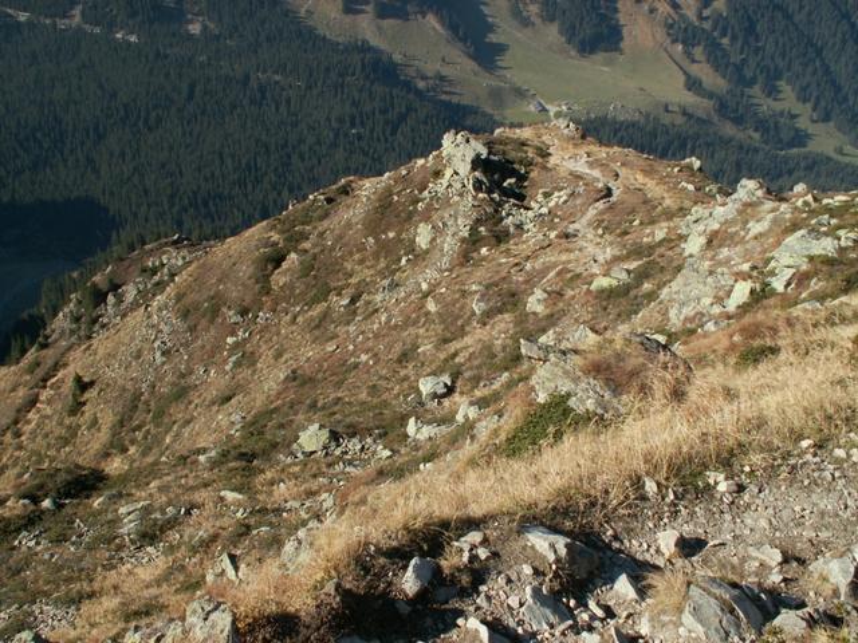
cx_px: 429
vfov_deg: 40.7
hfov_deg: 52.6
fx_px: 868
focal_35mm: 35
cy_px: 322
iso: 50
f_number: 3.5
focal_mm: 5.86
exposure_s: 1/400
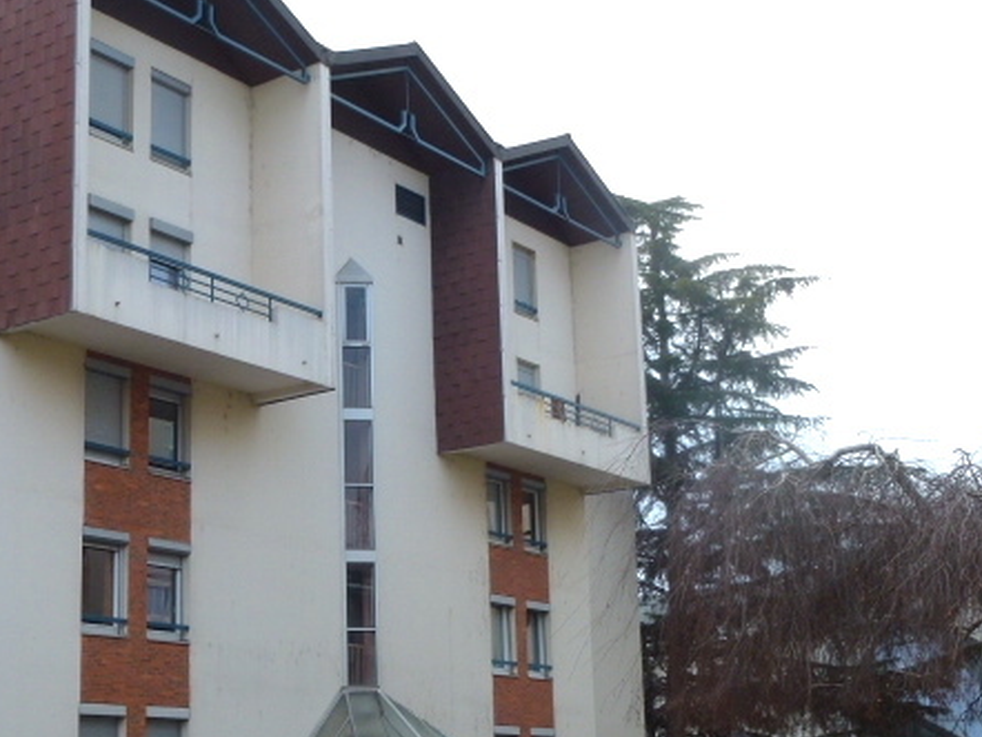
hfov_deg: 34.8
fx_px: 1561
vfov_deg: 26.5
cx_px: 407
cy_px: 462
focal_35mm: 55
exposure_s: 1/80
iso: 100
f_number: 3.8
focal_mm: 6.8
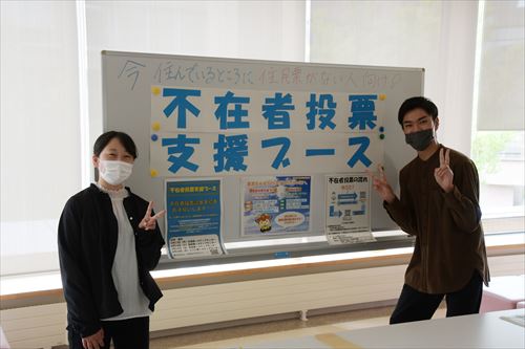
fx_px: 656
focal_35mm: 45
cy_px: 174
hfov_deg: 43.6
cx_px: 262
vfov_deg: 29.8
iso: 500
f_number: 7.1
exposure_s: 1/80
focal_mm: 30
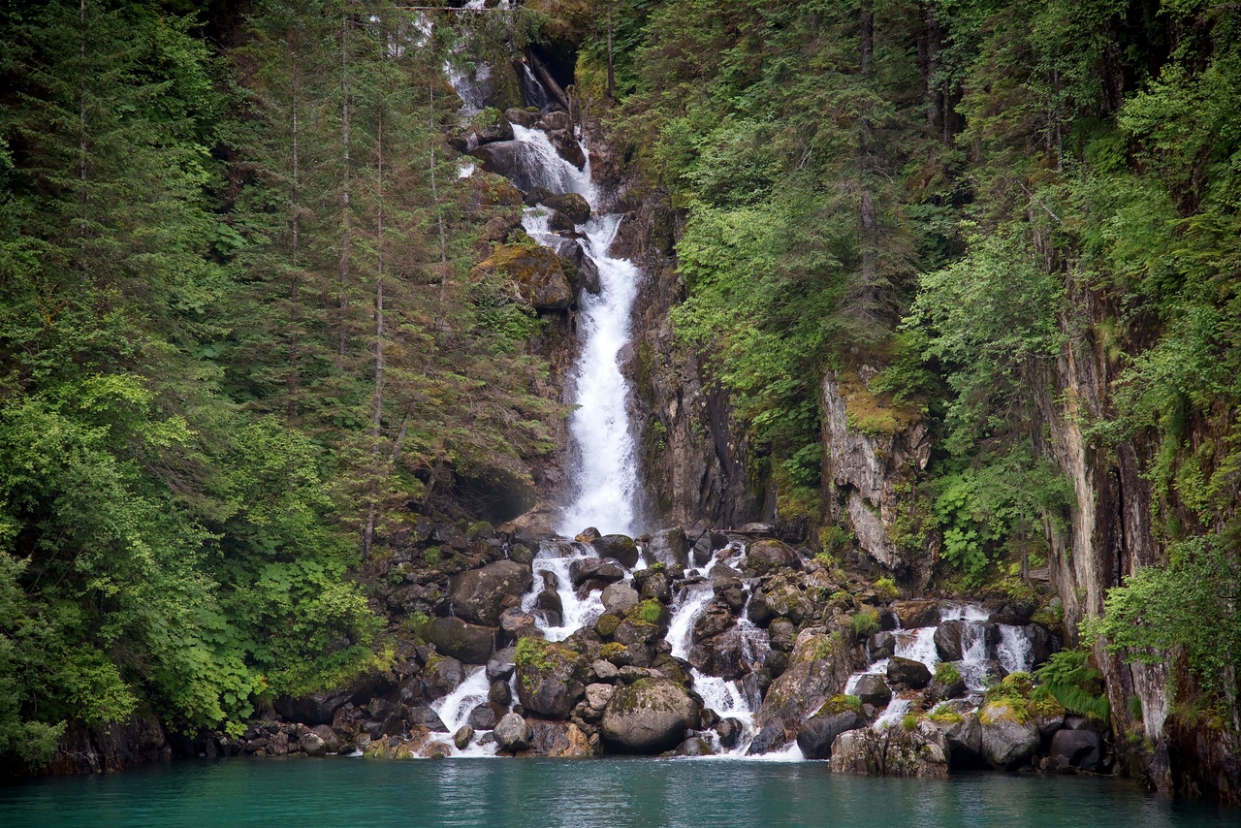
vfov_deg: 11.4
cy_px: 414
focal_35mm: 120
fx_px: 4137
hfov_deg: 17.1
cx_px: 620
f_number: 4
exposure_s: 1/250
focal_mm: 120
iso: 250
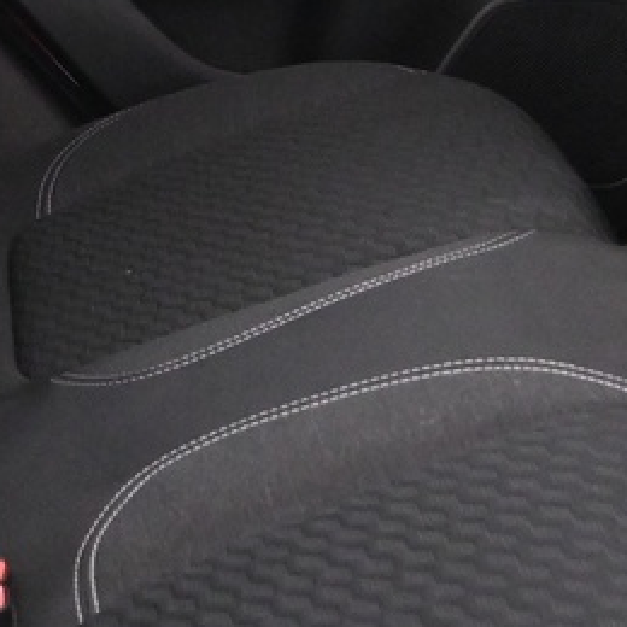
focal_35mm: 127
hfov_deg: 13.7
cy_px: 27
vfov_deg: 13.6
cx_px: 326
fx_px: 2603
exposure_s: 1/20
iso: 3200
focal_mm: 16
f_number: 3.5
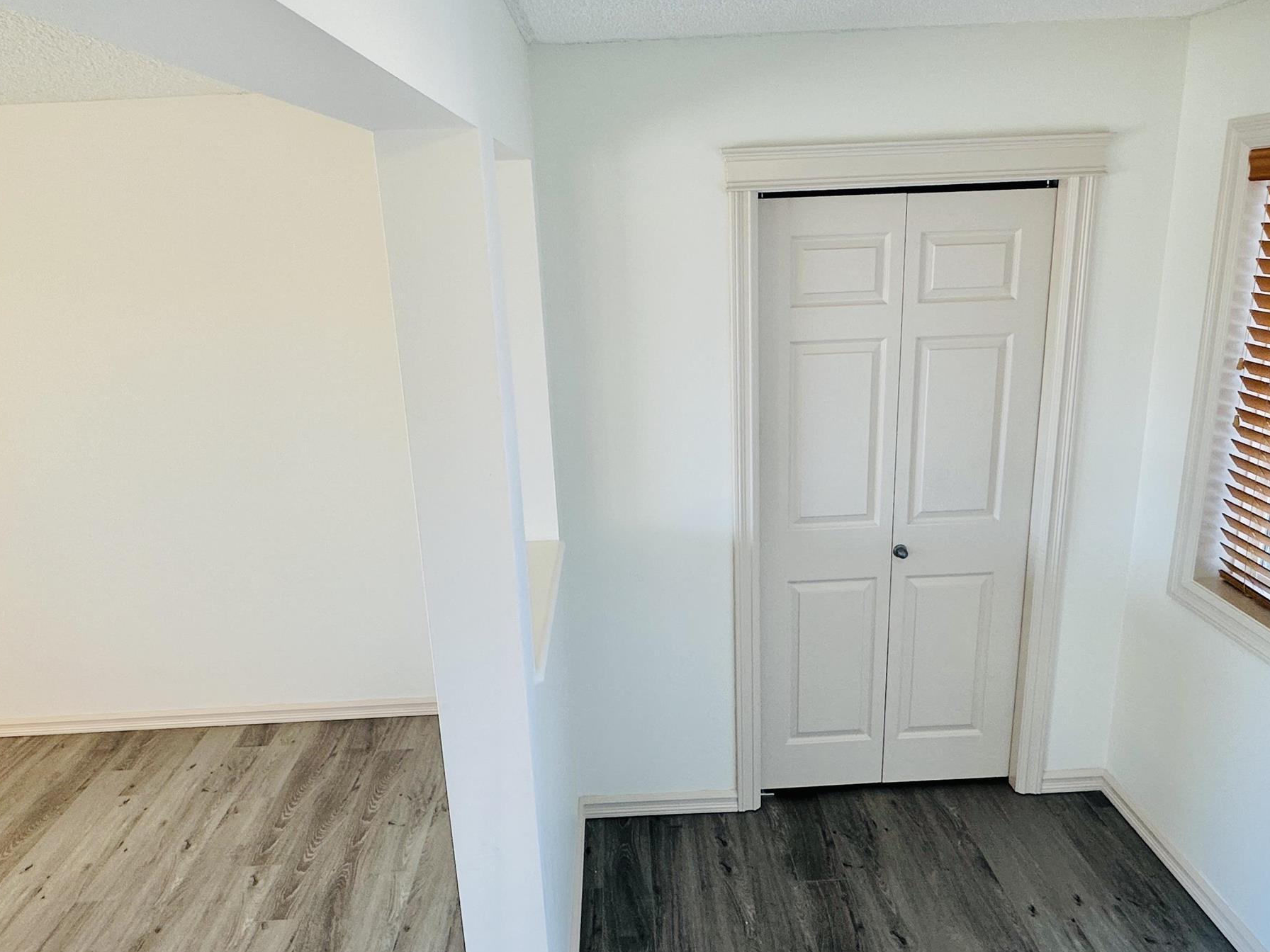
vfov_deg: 56.8
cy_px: 452
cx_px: 637
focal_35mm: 24
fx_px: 881
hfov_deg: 71.6
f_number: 2.2
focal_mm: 2.22
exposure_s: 1/120
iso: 80
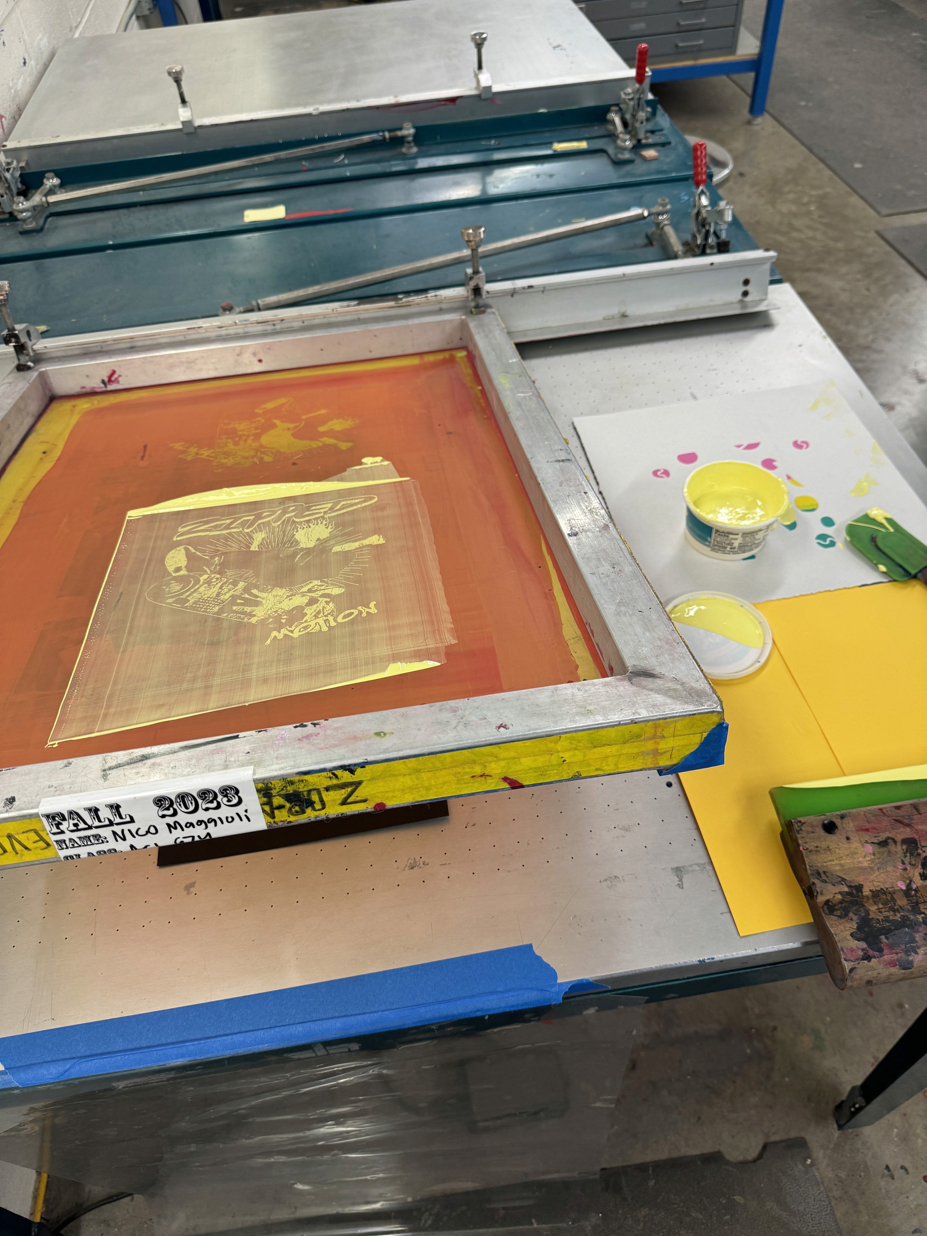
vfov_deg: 71.6
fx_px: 857
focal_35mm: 24
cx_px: 464
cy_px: 618
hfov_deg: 56.8
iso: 125
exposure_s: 1/120
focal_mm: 6.86
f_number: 1.78
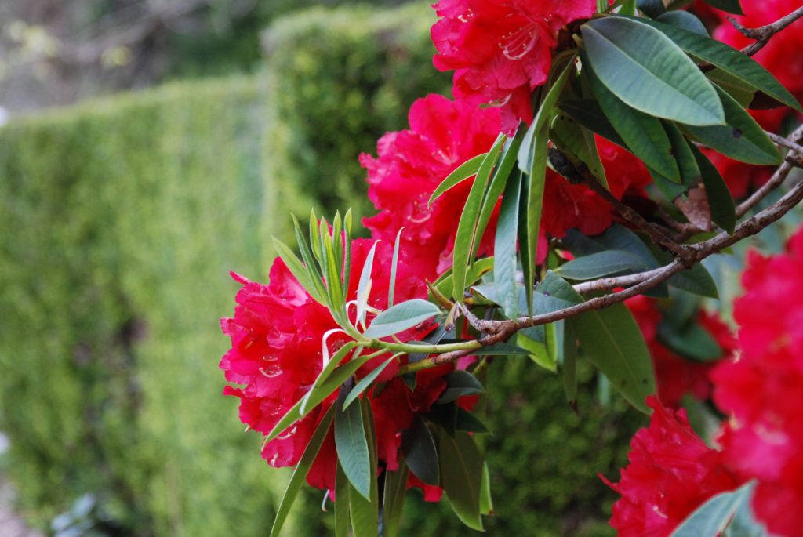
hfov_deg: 19.4
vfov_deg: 13.1
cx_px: 402
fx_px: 2344
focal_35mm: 105
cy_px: 268
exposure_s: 1/250
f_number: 4.5
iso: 800
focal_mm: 70
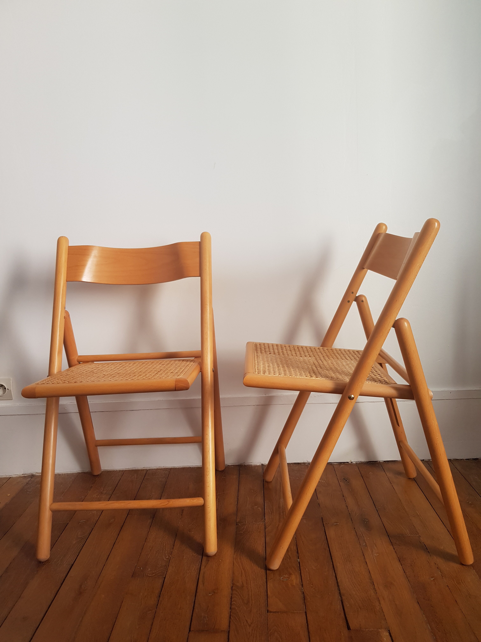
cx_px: 240
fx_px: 482
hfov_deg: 53.1
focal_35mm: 26
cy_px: 321
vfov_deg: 67.3
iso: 64
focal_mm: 4.2
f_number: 1.7
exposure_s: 1/100
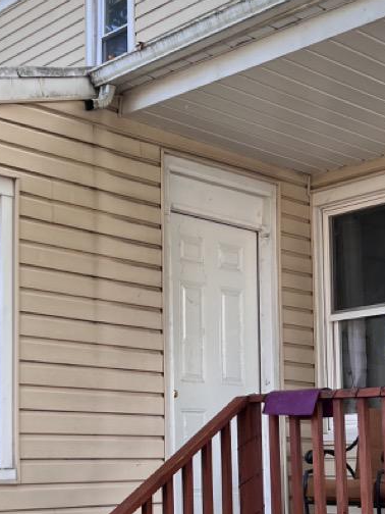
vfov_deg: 29.1
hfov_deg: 22.2
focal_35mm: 66
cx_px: 213
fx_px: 979
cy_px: 354
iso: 40
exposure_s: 1/222
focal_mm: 5.7
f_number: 1.5
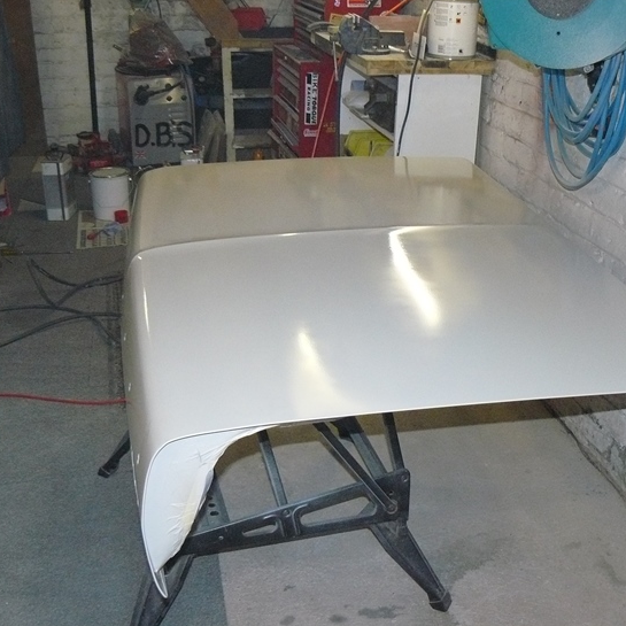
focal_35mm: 43
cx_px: 390
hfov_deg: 38.9
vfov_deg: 39.2
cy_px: 313
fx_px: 880
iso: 400
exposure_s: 1/80
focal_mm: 6
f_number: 2.8
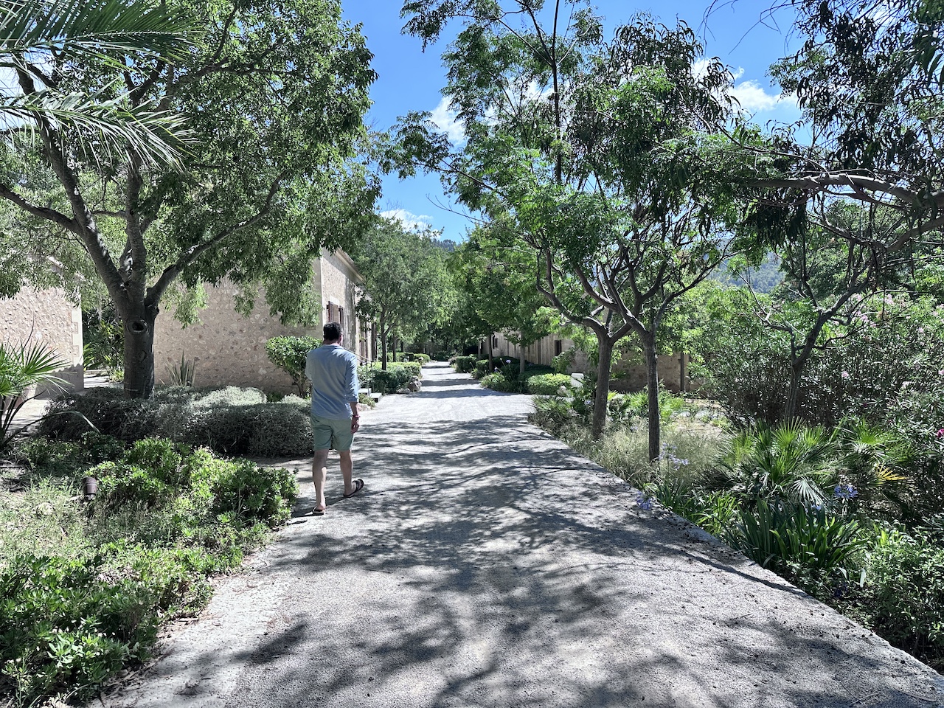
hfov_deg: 71.6
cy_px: 354
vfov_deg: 56.8
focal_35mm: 24
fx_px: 654
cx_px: 472
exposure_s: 1/2591
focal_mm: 6.86
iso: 80
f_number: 1.78
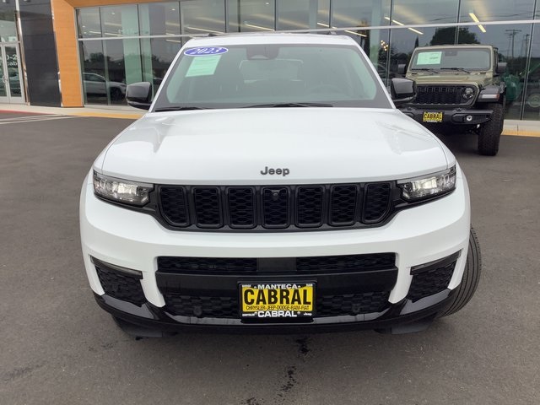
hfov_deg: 58.4
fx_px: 484
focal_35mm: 31
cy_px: 202
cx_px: 270
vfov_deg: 45.4
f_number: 2.4
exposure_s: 1/322
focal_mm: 3.3
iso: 25
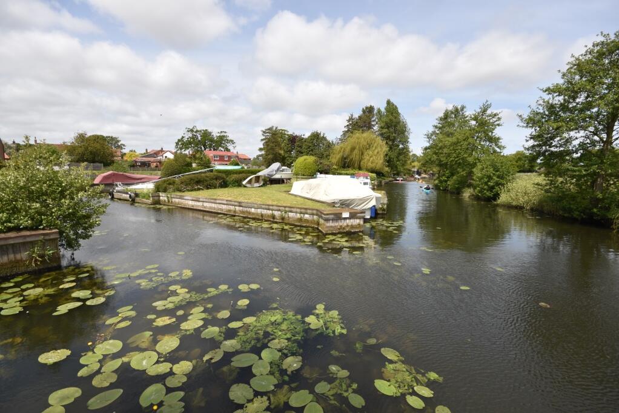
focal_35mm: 15
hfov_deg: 100.4
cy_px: 206
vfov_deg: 77.3
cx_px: 310
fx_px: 258
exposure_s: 1/200
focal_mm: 10
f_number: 9
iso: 100
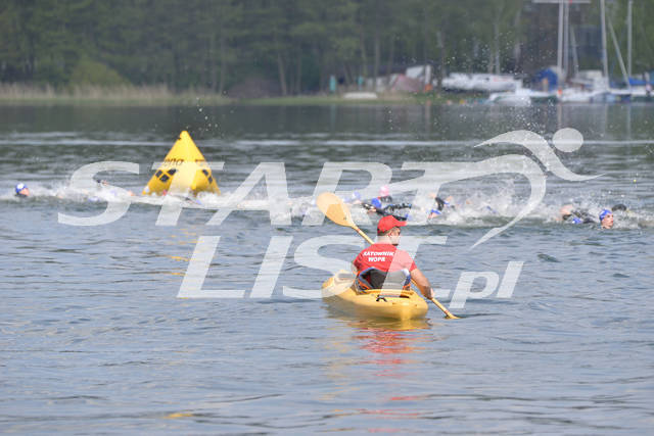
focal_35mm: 320
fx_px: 5814
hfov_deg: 6.4
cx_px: 327
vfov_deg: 4.3
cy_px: 218
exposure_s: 1/4000
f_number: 8
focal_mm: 320
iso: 800
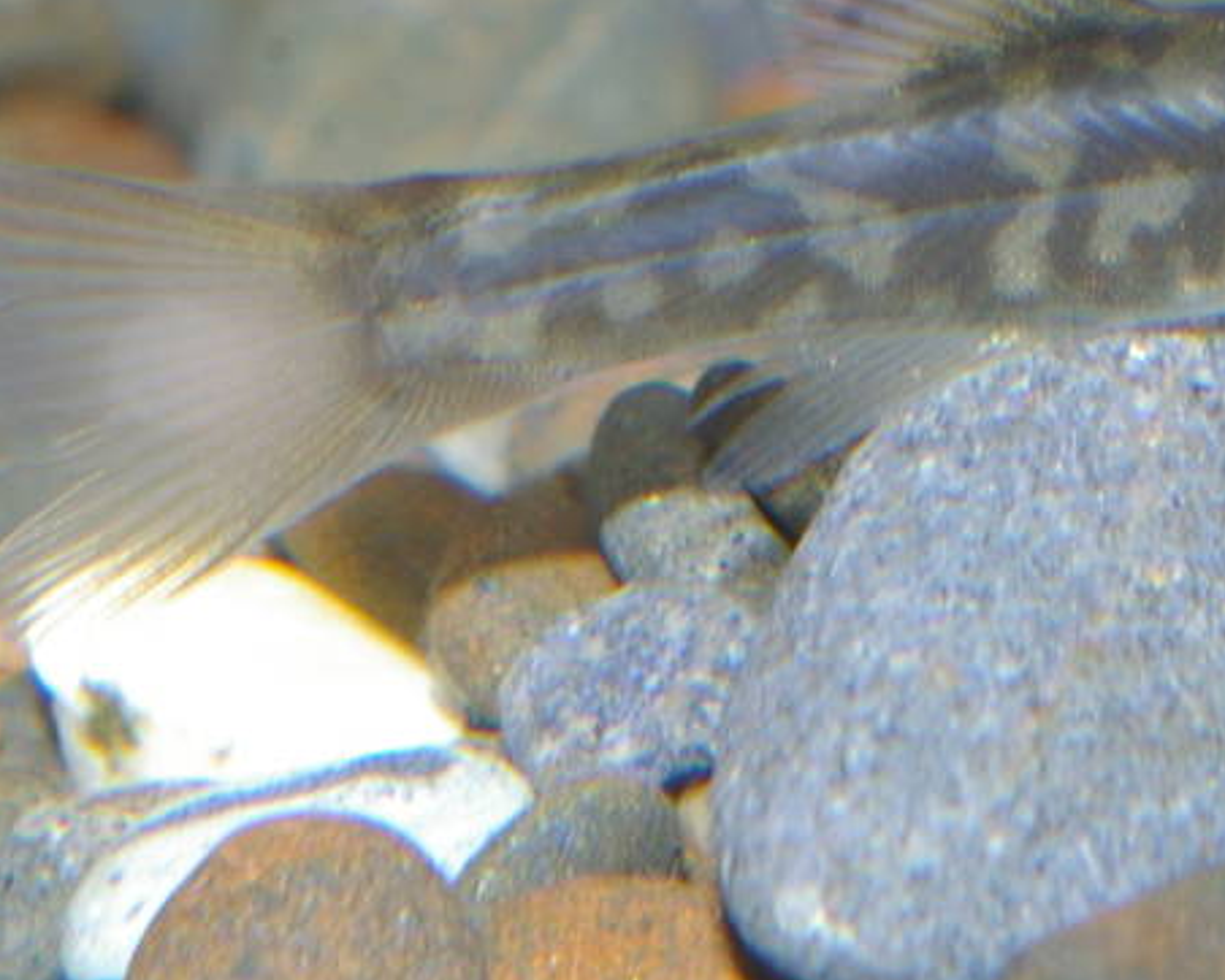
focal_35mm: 274
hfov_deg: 7.0
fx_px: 9926
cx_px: 1379
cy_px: 89
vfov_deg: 5.6
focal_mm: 55
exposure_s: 1/60
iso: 400
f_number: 16
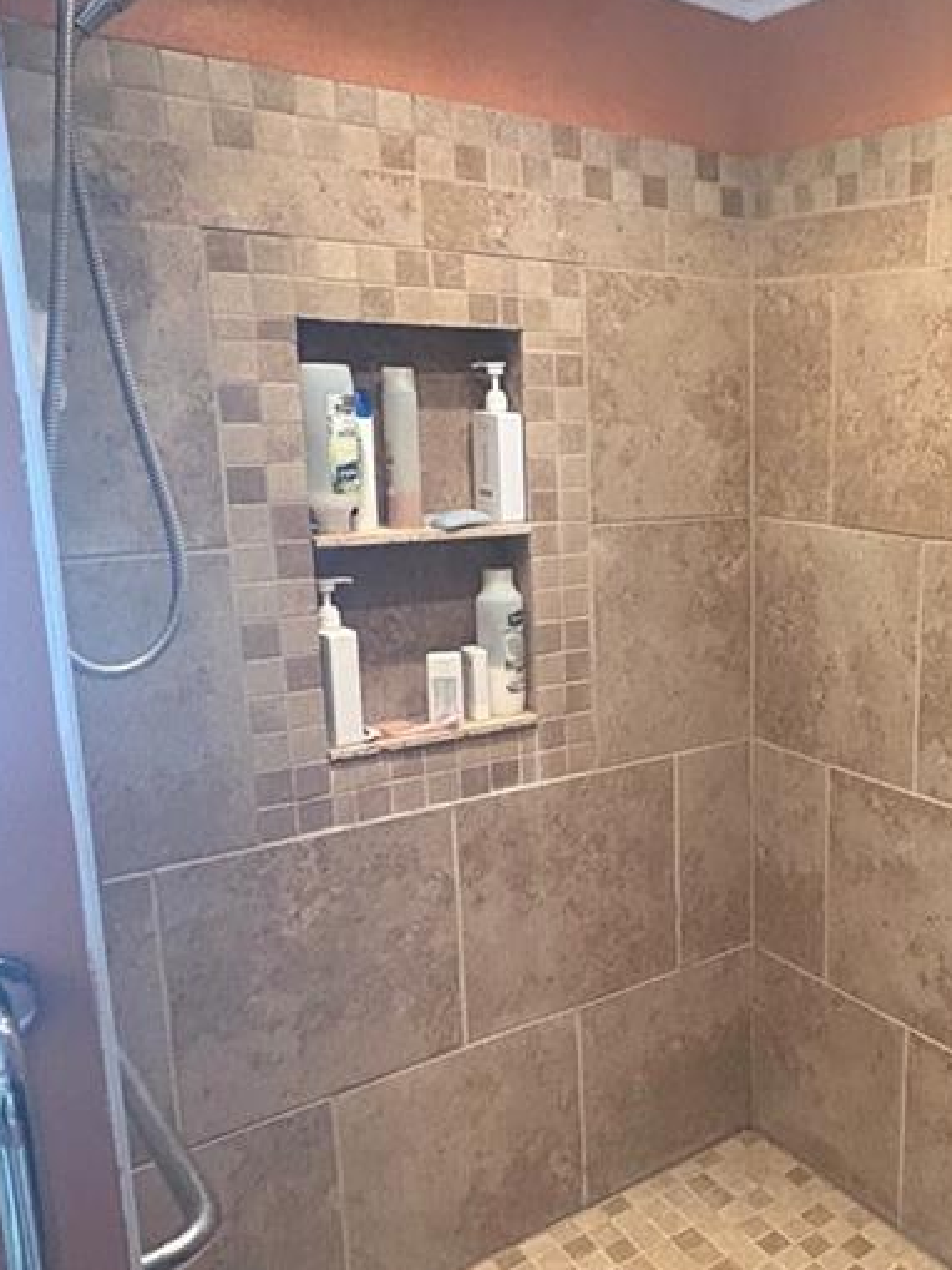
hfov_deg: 40.2
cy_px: 651
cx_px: 830
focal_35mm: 33
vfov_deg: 55.3
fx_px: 1210
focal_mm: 2.22
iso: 800
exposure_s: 1/40
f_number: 2.2
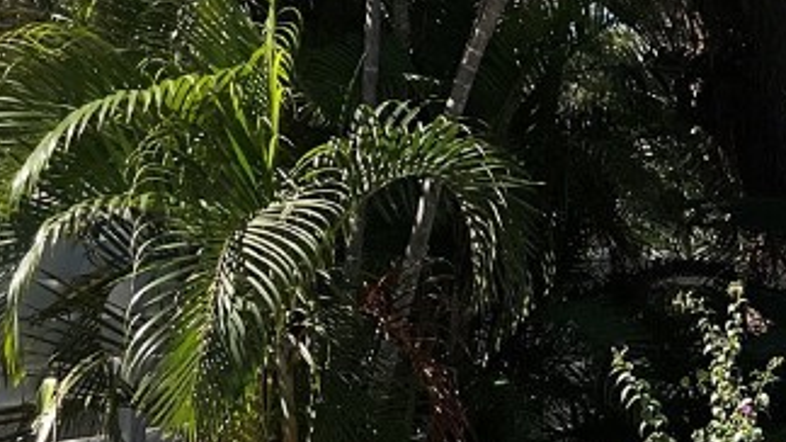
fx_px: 2083
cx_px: 801
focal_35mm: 100
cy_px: 284
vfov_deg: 12.1
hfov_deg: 20.6
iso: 25
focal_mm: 3
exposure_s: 1/2667
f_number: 1.8
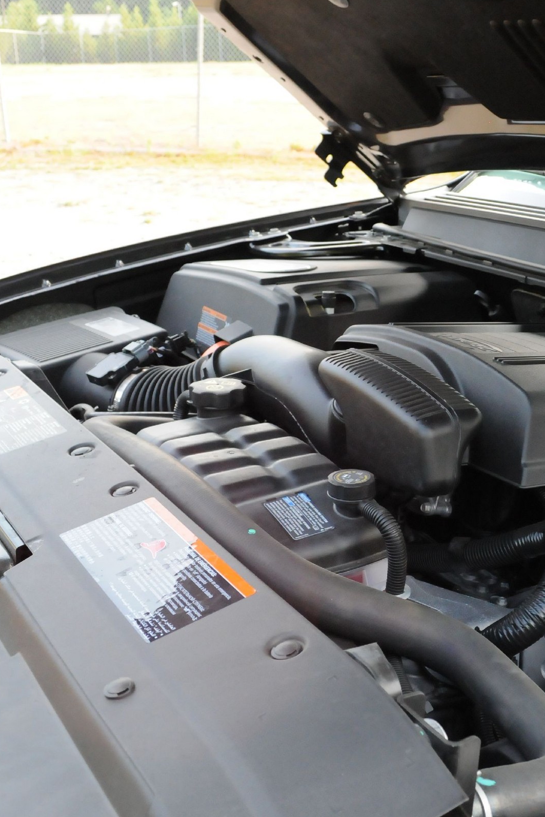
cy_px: 399
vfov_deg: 41.9
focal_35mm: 47
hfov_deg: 27.5
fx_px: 1067
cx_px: 498
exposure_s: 1/400
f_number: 6.3
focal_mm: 20
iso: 2000
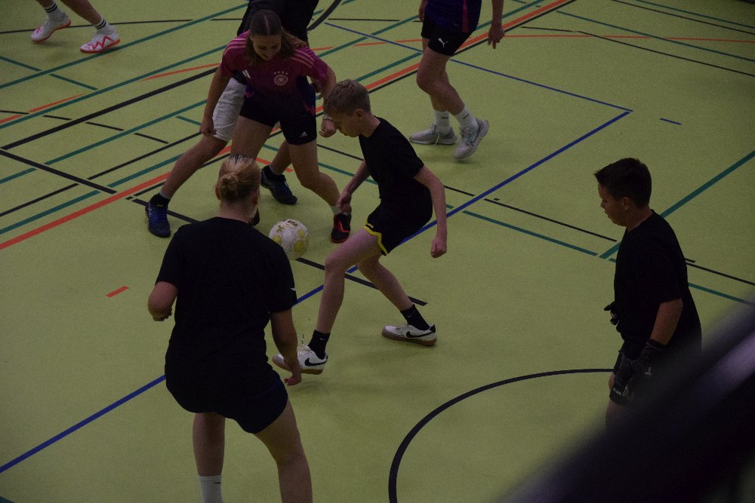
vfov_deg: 14.7
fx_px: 1951
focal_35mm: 93
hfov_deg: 21.9
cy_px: 252
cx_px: 378
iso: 2500
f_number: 4
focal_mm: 62
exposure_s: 1/500
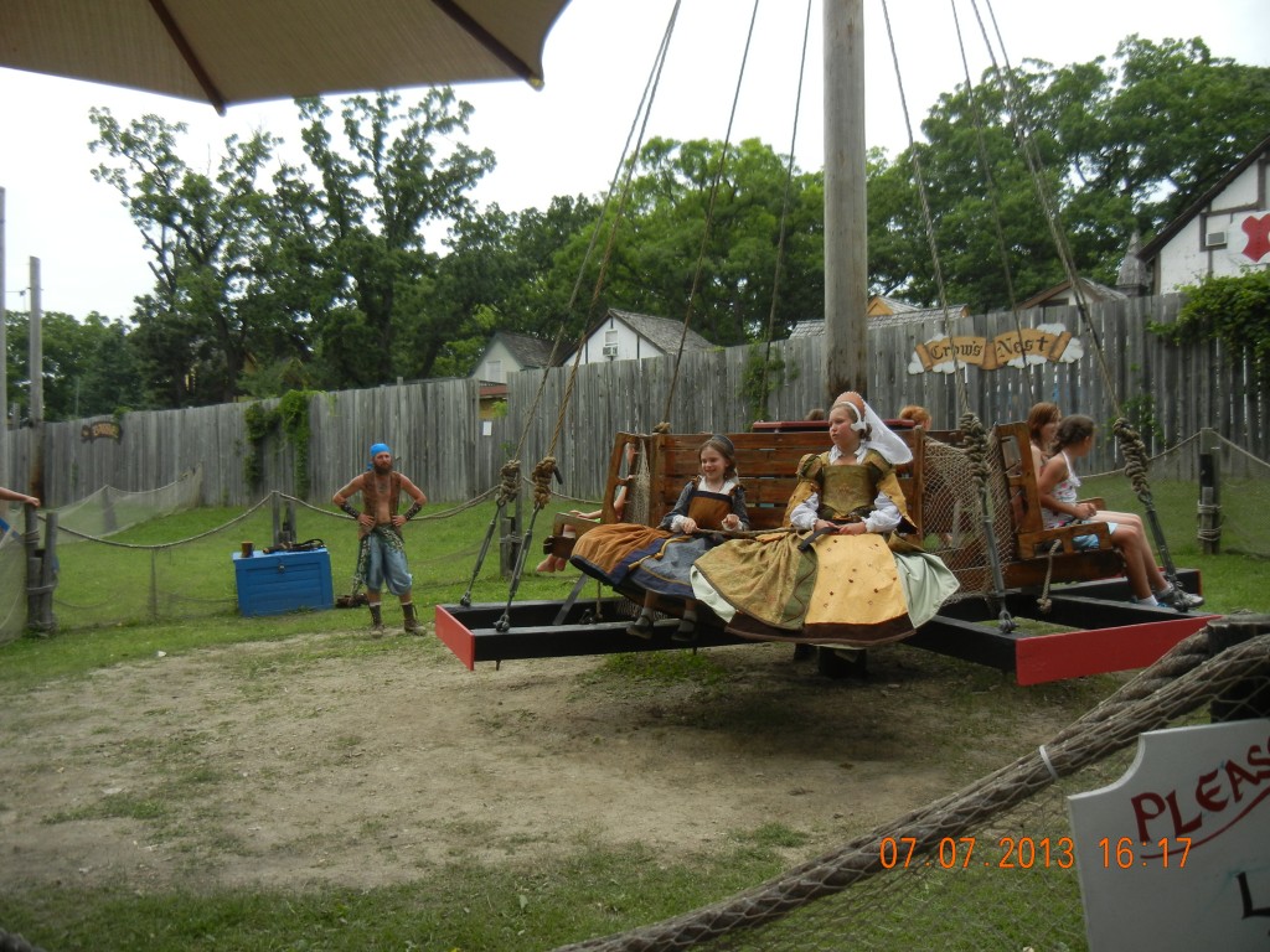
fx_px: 1101
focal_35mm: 30
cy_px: 476
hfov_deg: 60.0
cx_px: 635
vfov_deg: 46.8
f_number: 3.5
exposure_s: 1/580
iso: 160
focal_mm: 5.4
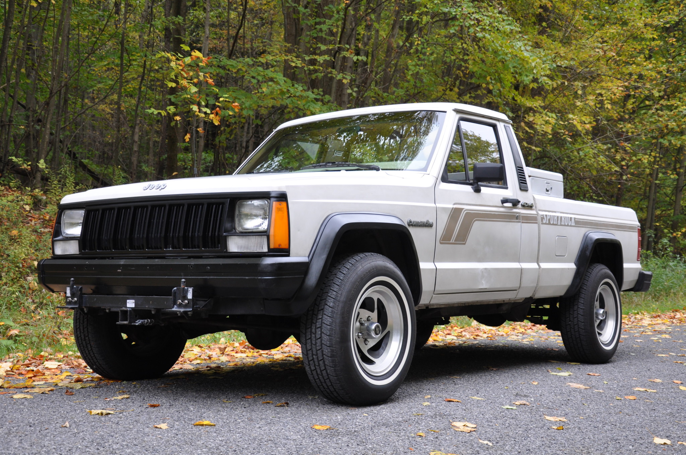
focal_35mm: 48
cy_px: 228
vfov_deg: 28.0
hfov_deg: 41.2
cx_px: 343
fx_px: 913
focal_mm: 32
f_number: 5.6
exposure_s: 1/125
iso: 400
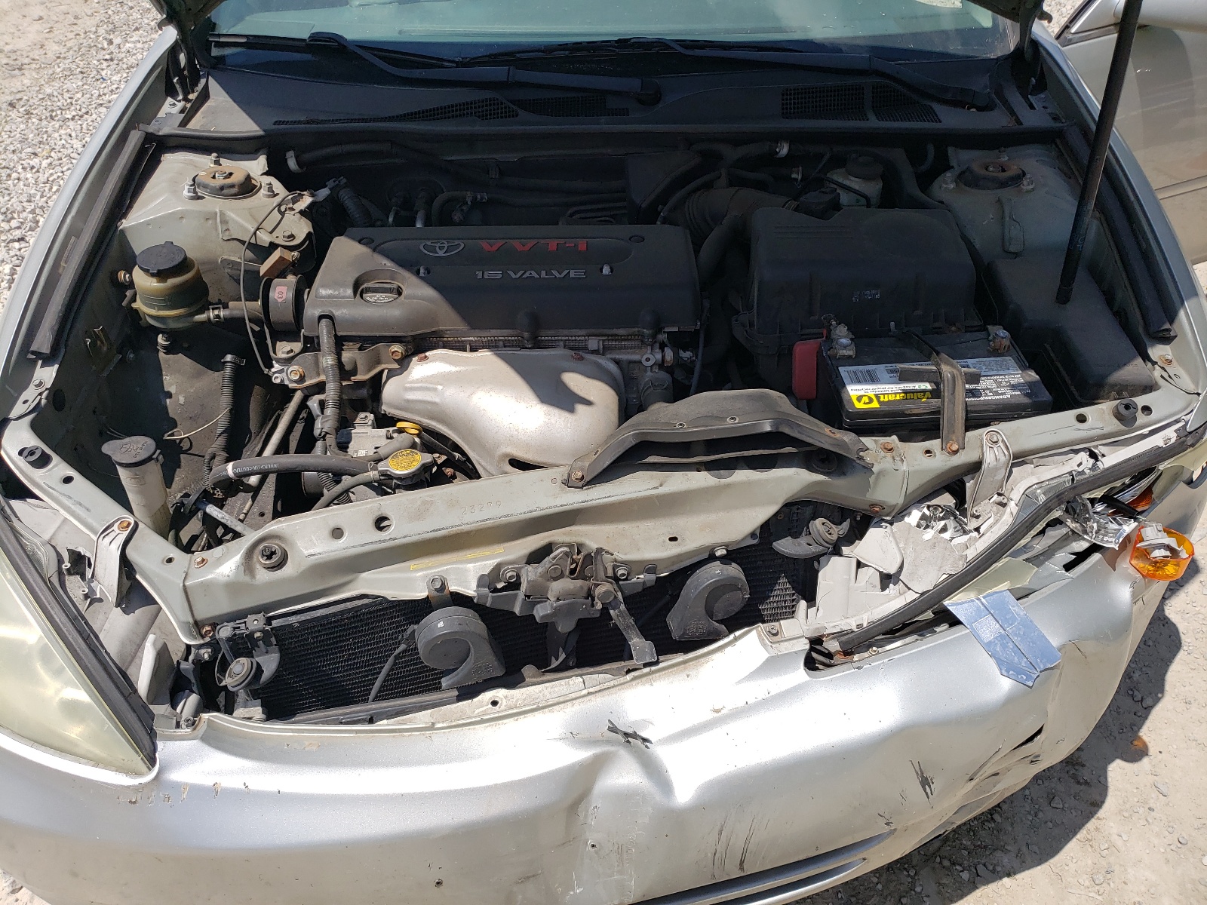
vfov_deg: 53.1
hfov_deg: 67.3
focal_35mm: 26
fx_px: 907
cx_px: 604
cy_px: 452
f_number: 1.5
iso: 50
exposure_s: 1/5000
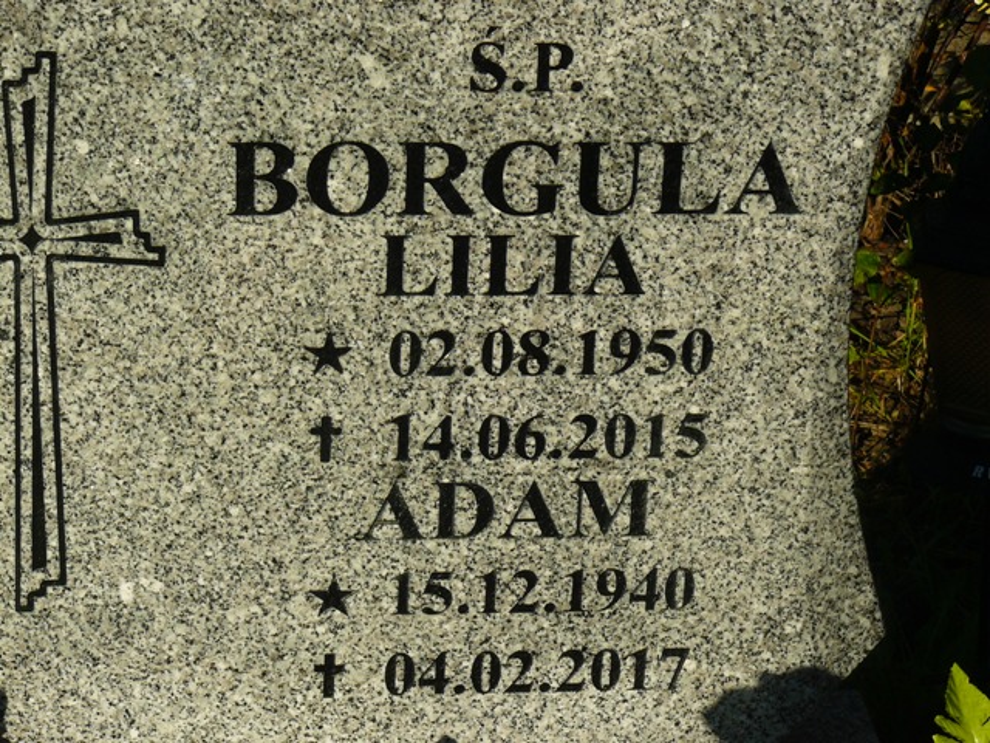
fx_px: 3346
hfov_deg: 16.8
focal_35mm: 117
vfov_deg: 12.7
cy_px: 372
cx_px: 495
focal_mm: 19.5
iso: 100
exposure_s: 1/400
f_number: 6.3
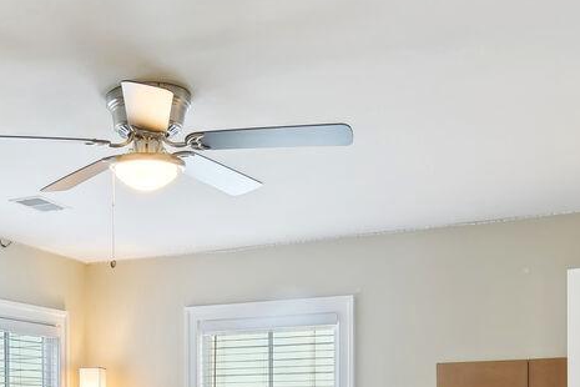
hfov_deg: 36.6
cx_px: 96
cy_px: 424
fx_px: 838
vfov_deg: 24.3
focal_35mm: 52
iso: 200
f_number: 11
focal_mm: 14
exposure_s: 1/3.33
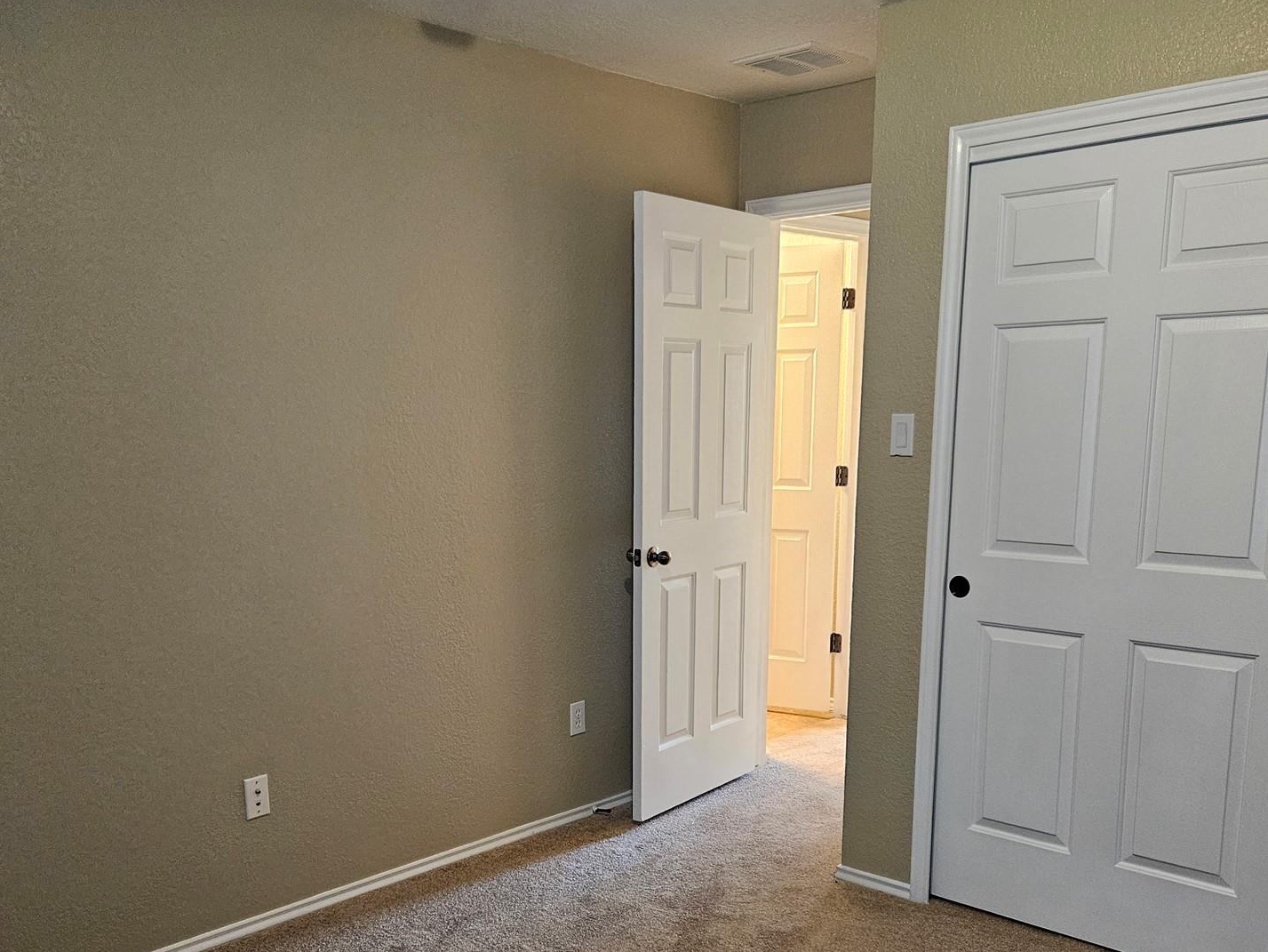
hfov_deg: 55.3
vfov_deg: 42.2
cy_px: 664
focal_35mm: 33
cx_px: 610
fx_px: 1209
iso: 500
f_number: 1.8
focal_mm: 5.4
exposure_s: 1/120
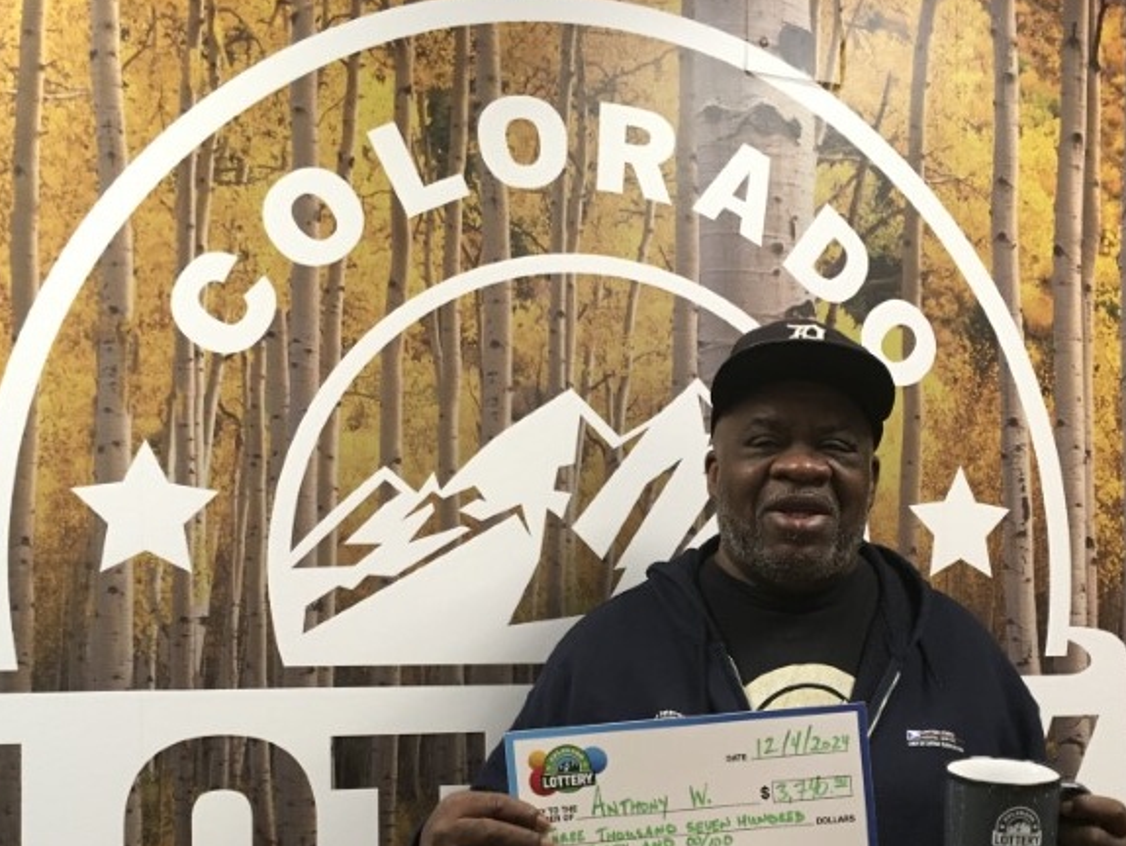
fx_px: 1400
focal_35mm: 43
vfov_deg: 33.1
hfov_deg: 43.8
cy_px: 613
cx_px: 618
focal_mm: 4.15
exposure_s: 1/30
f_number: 2.2
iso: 125
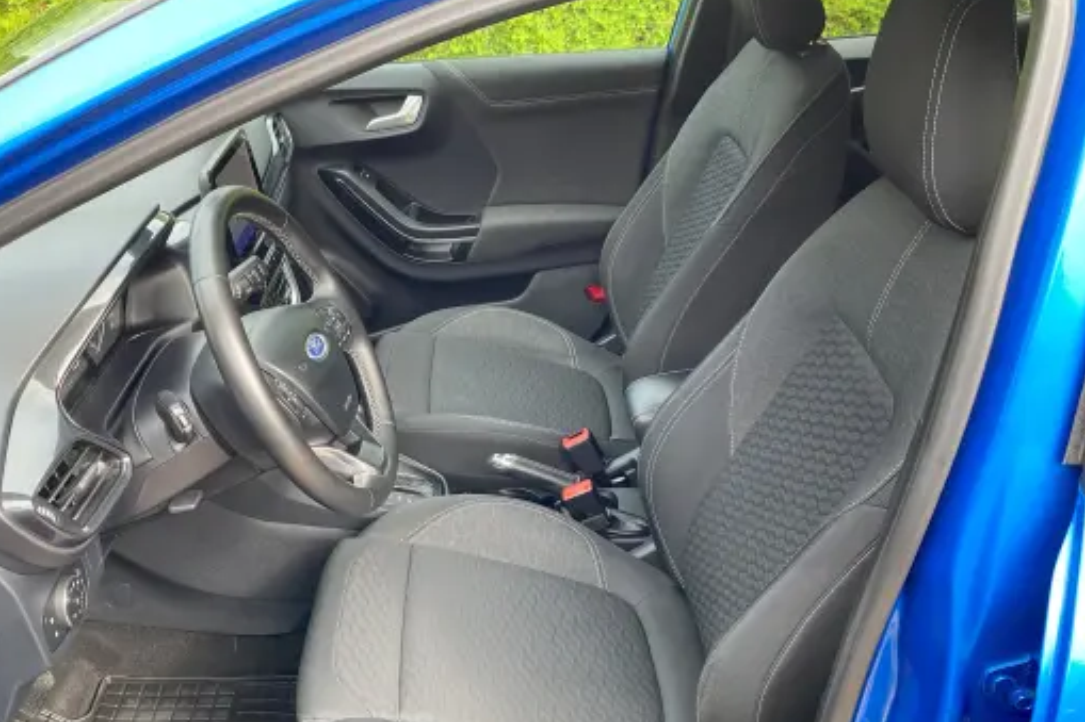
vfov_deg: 38.5
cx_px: 473
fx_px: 1024
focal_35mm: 34
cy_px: 462
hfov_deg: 55.6
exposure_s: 1/121
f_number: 1.8
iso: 80
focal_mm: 4.25
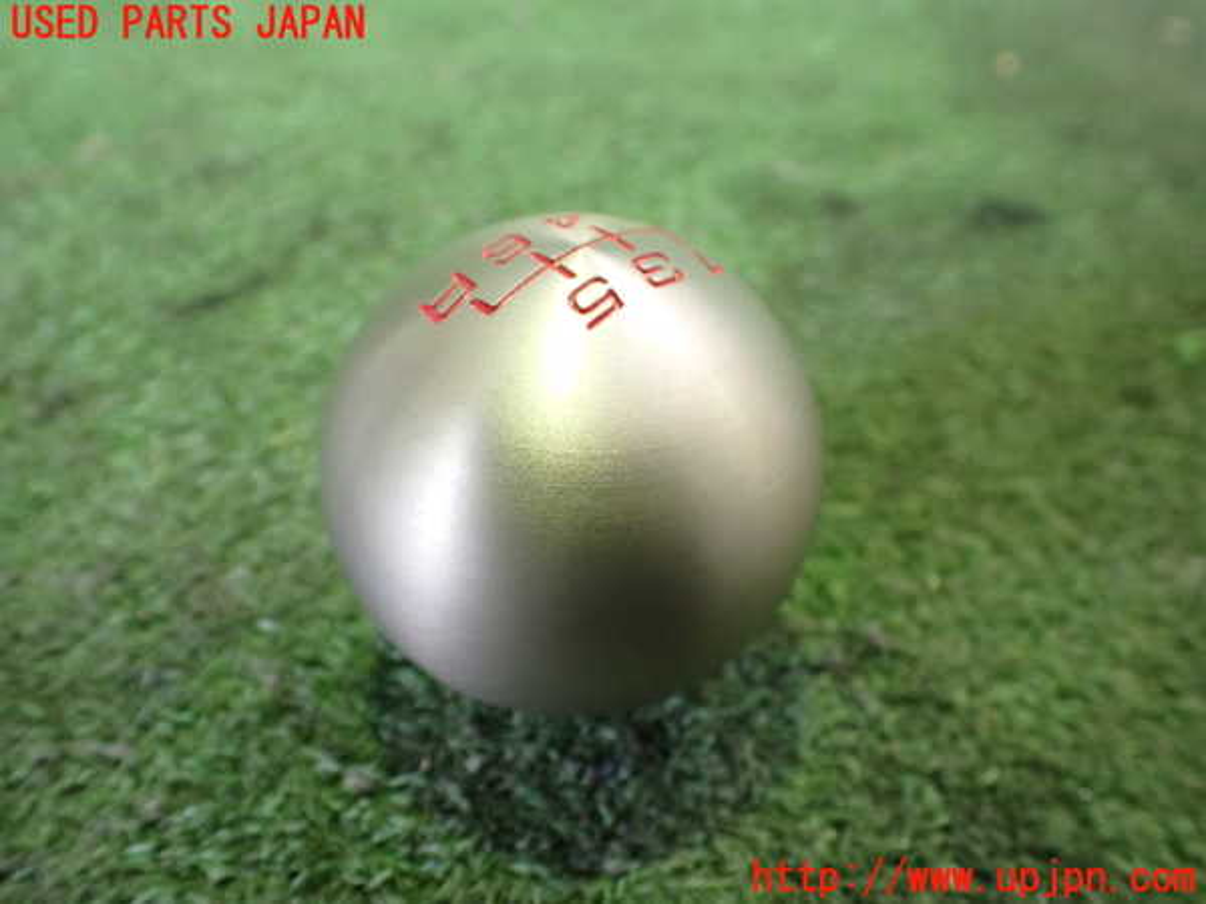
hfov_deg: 60.0
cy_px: 452
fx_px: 1045
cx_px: 603
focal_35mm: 30
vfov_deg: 46.8
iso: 800
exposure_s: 1/40
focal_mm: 5.4
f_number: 2.3
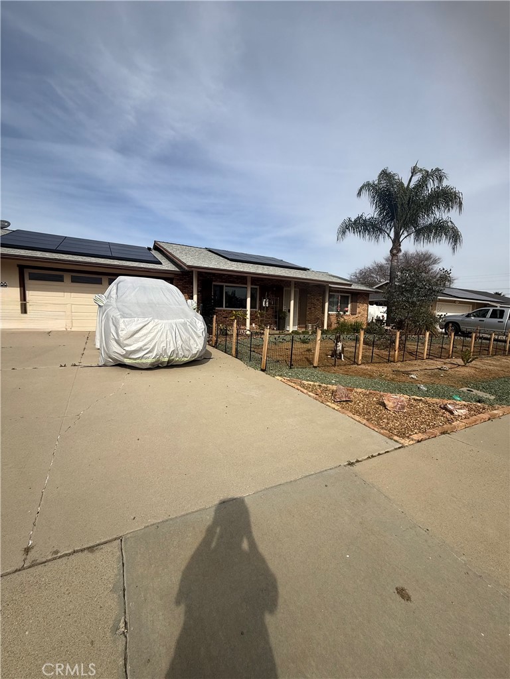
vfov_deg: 102.1
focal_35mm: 14
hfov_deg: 85.7
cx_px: 255
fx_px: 275
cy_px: 340
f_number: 2.2
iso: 50
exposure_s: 1/2841
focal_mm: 2.22
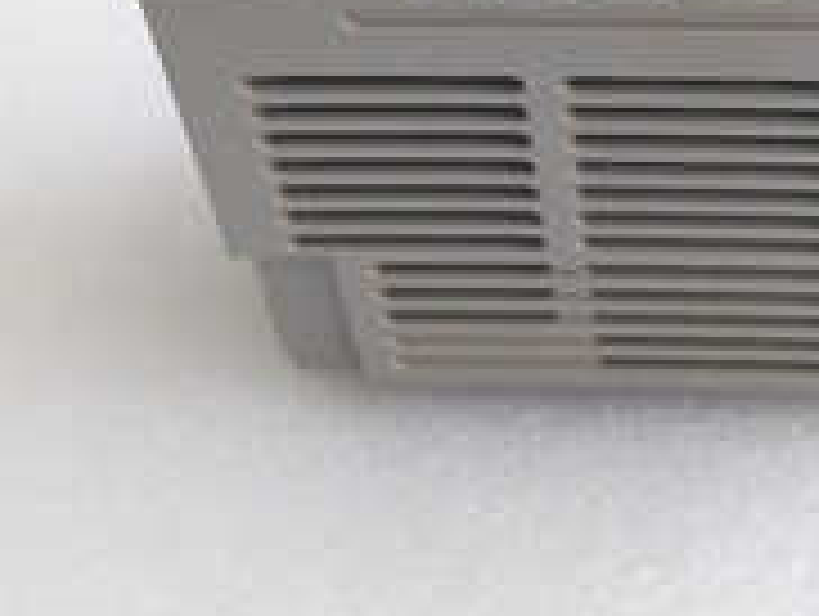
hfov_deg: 21.6
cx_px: 702
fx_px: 2108
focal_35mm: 89
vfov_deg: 15.9
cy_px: -166
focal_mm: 3.79
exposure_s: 1/33
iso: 152
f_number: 2
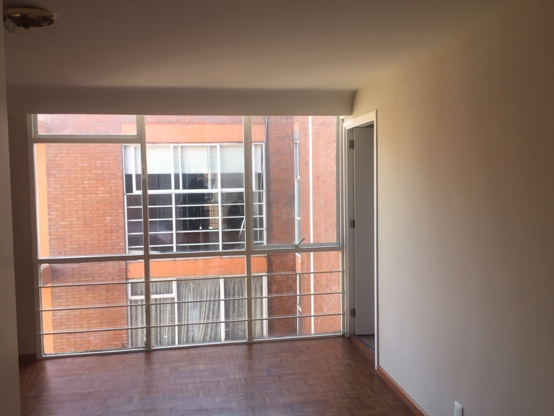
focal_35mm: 29
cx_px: 277
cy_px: 208
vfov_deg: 48.2
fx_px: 464
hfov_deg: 61.6
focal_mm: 4.15
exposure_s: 1/120
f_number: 2.2
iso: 32
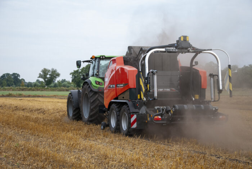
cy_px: 84
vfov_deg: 15.8
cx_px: 126
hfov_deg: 23.3
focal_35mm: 87
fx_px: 610
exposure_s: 1/640
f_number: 6.3
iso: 800
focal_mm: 58
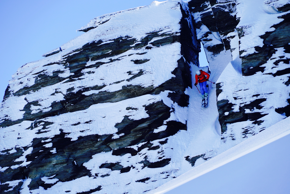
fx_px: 1596
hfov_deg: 10.4
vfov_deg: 6.9
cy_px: 97
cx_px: 145
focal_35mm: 198
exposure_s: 1/200
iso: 100
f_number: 9
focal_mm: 198
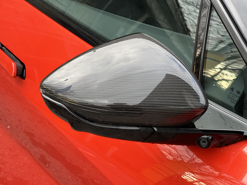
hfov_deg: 25.3
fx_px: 549
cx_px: 124
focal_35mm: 77
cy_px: 92
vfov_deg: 19.1
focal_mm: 9
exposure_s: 1/121
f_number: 2.8
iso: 250
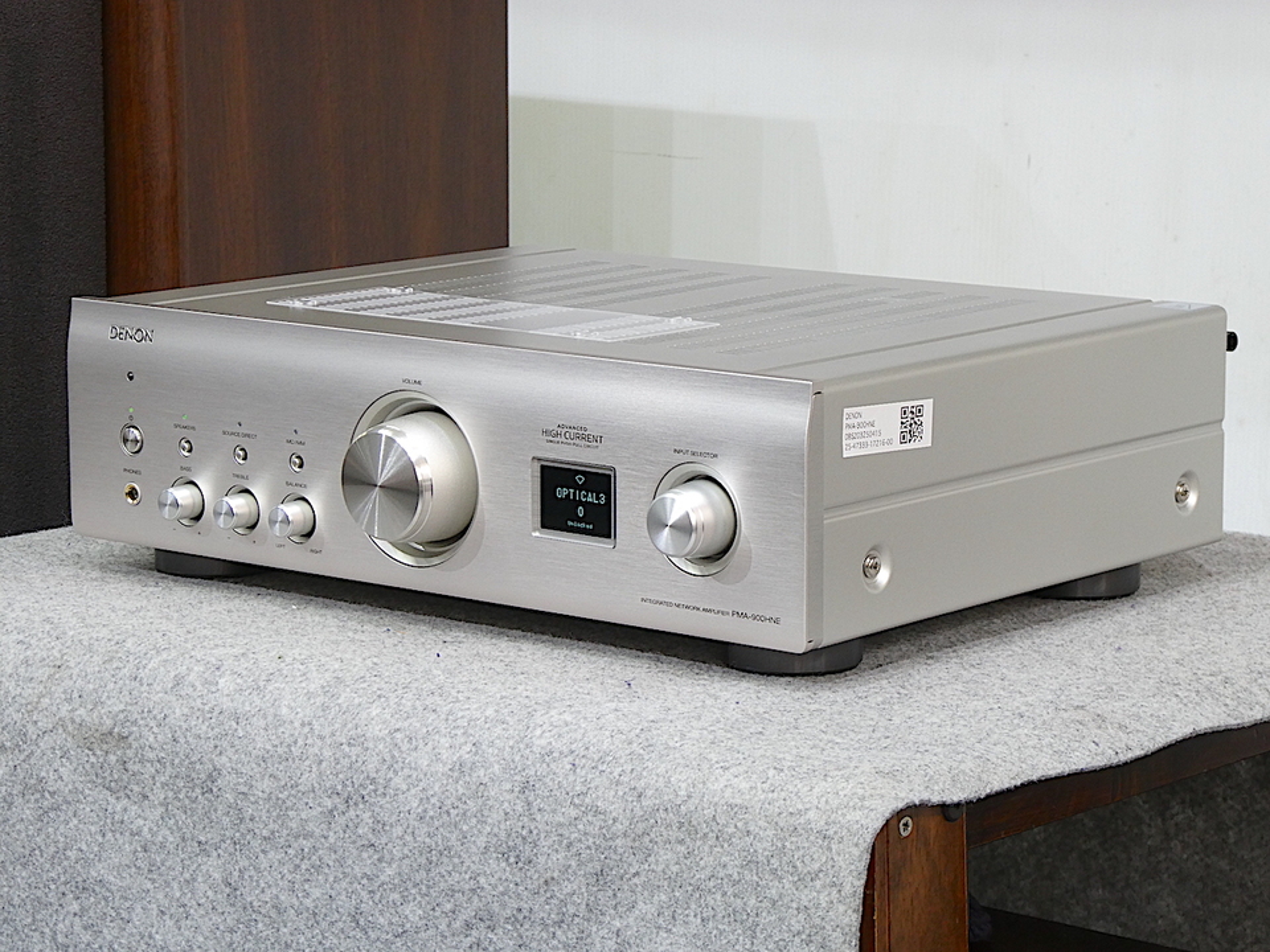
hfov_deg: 18.5
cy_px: 476
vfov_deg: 14.0
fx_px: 3889
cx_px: 635
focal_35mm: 106
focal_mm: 19
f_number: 5.1
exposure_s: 1/10
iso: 200
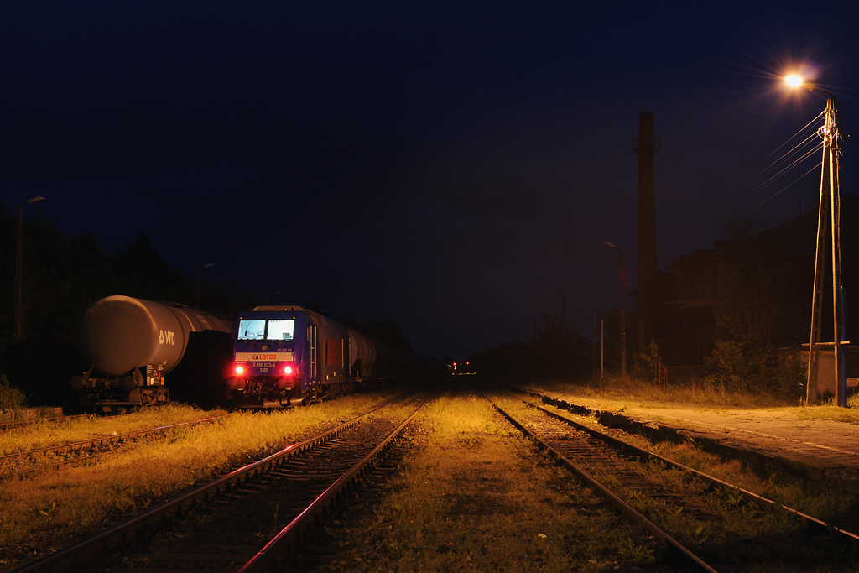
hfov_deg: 53.1
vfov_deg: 36.9
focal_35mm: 36
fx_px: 859
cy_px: 286
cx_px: 430
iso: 320
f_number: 8
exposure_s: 13
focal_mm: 24
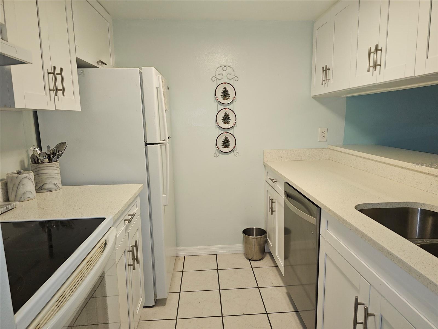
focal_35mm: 23
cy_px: 164
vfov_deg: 58.9
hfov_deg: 73.9
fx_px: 291
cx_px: 219
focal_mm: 6.3
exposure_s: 1/60
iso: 64
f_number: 1.7
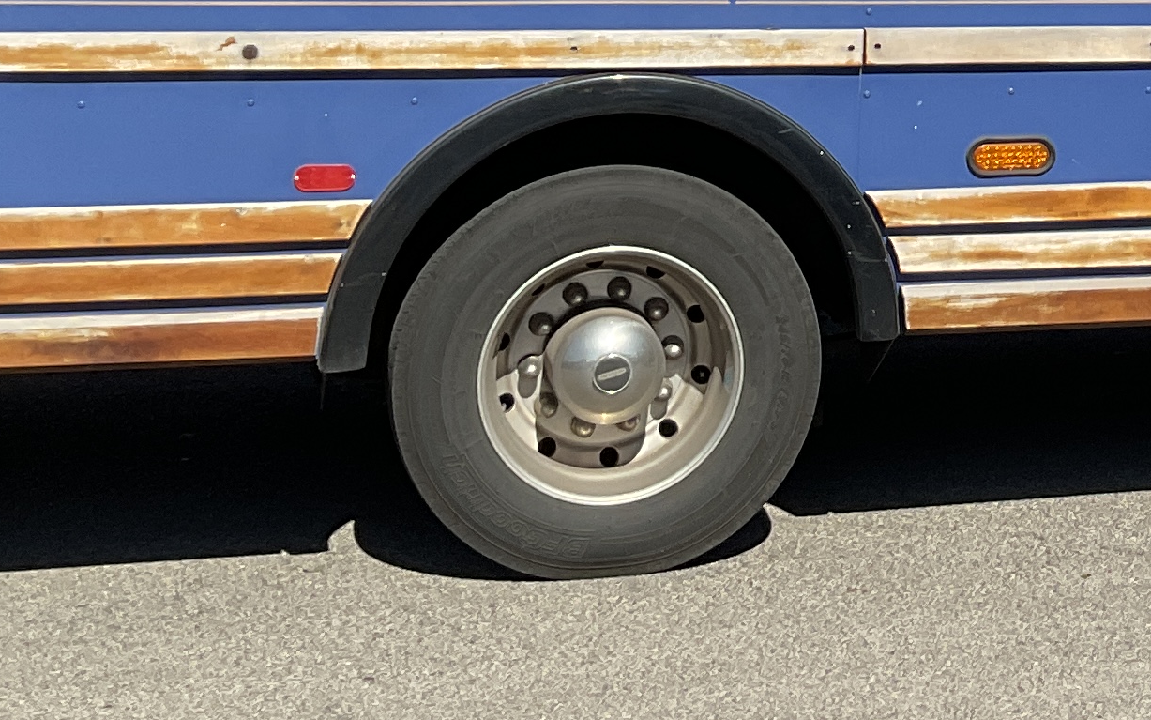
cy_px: -250
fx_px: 3168
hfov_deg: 19.1
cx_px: 1487
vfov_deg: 12.5
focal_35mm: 101
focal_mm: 3
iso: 16
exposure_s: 1/2227
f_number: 1.8
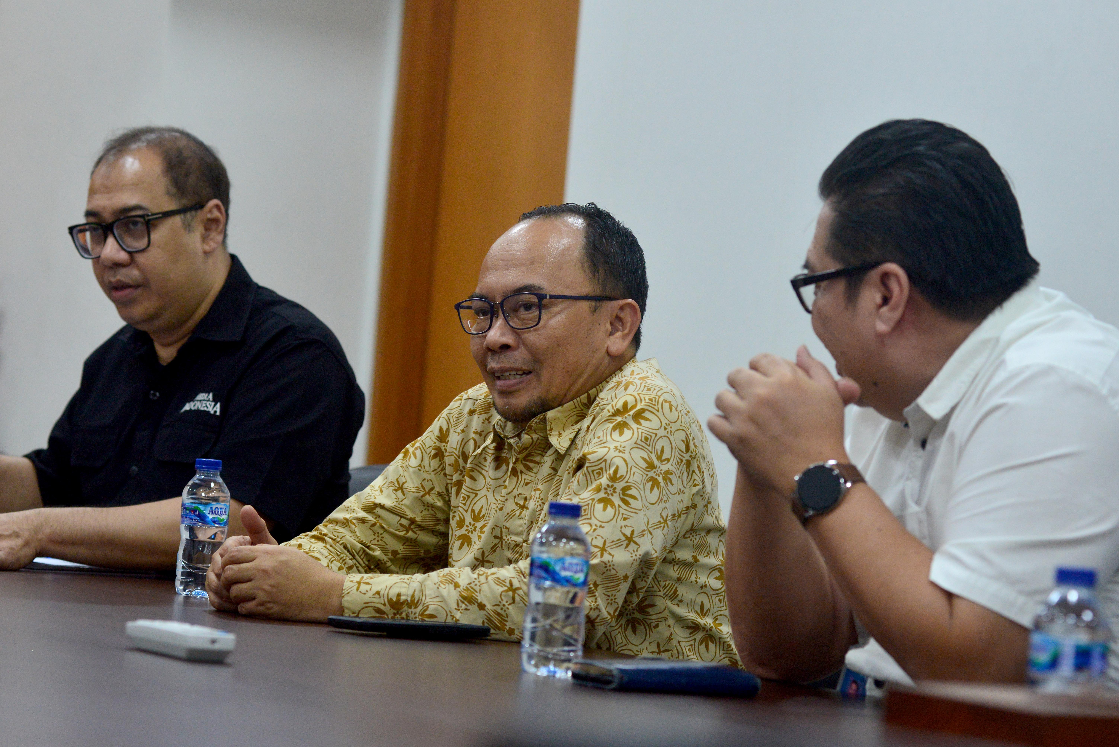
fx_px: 3109
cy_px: 374
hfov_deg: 20.4
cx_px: 560
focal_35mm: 100
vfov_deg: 13.7
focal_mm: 100
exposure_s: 1/200
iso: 2500
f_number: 5.6
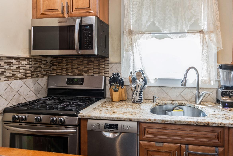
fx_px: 149
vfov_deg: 54.9
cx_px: 143
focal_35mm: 23
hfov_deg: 75.0
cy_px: 68
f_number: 8
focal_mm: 12
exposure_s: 1/3
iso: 100
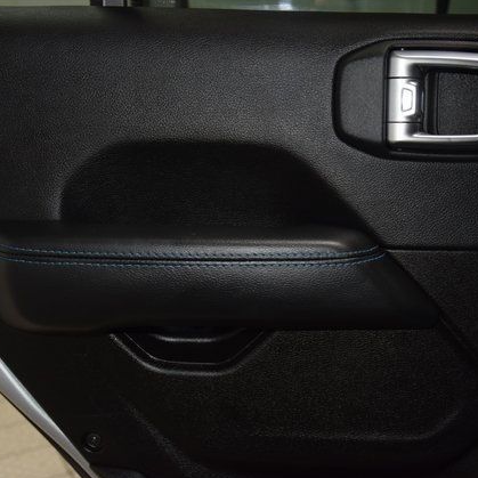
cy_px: 241
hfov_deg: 34.9
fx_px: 760
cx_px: 274
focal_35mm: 49
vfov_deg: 34.9
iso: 1000
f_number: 3.8
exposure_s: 1/80
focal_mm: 25
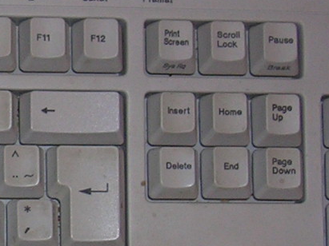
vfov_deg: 10.0
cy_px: 169
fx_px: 1406
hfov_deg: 12.9
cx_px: -109
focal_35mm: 148
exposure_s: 1/60.1
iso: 50
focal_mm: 5.8
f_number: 2.8
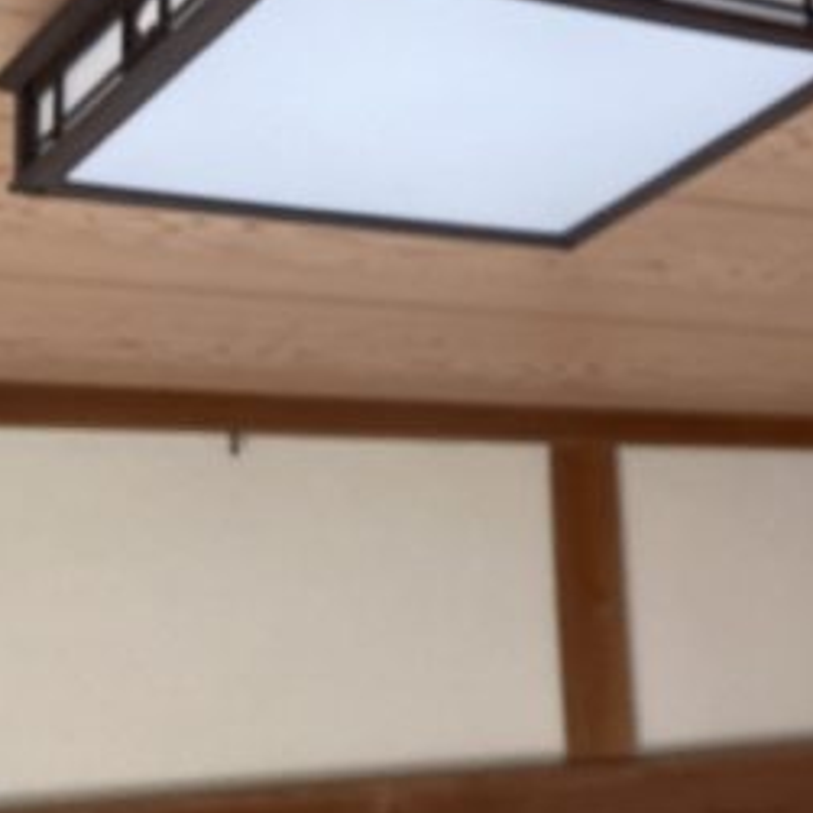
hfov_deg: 20.2
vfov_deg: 21.5
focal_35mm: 79
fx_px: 2099
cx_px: 1033
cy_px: 91
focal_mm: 3.99
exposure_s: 1/60
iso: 100
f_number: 1.8
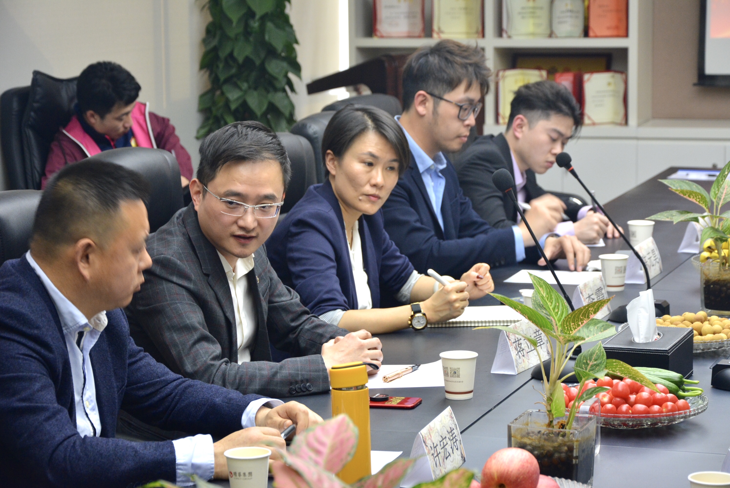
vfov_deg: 13.1
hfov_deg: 19.4
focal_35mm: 105
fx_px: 2131
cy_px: 244
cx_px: 365
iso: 800
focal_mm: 70
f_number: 5.3
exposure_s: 1/40
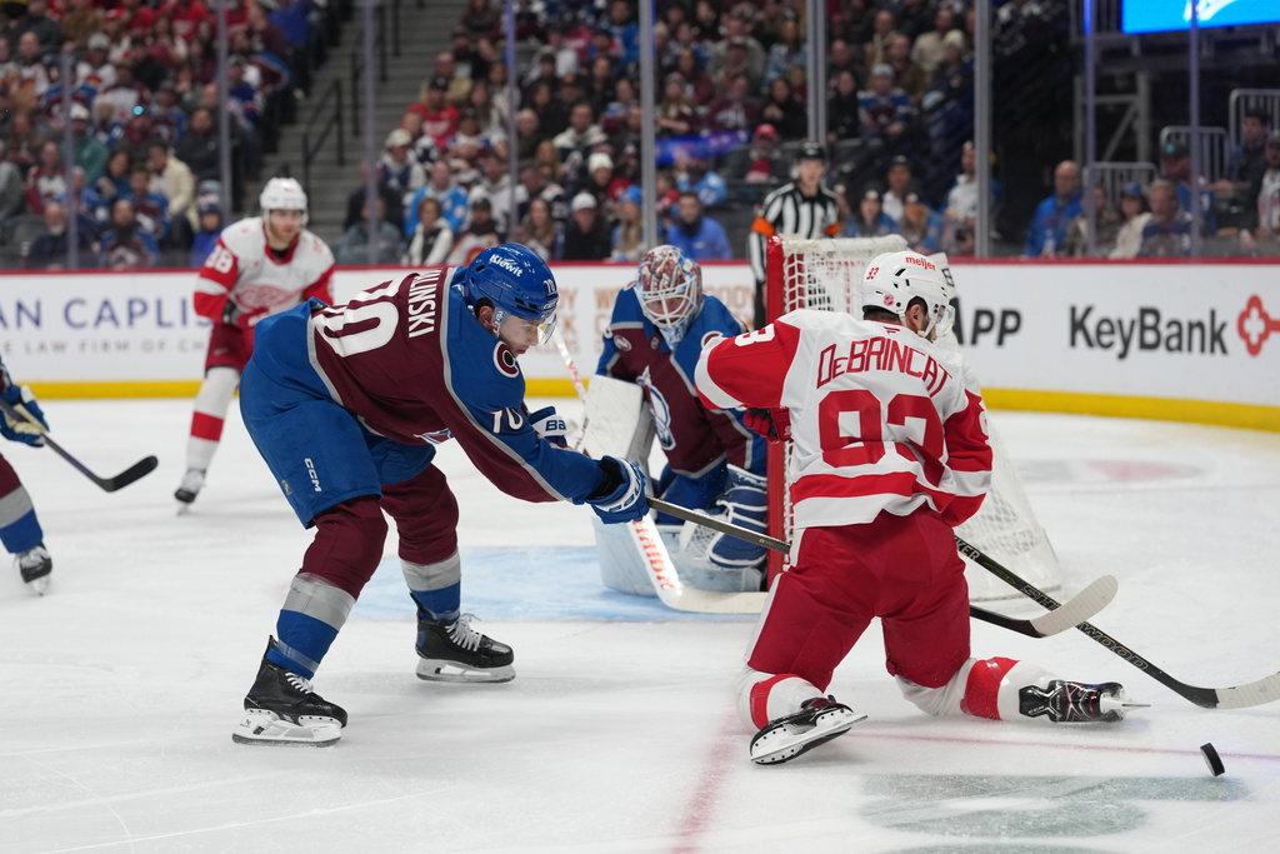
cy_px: 427
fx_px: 3022
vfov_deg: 16.1
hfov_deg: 23.9
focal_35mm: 85
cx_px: 640
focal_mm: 85
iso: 2000
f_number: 2.8
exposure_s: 1/2000
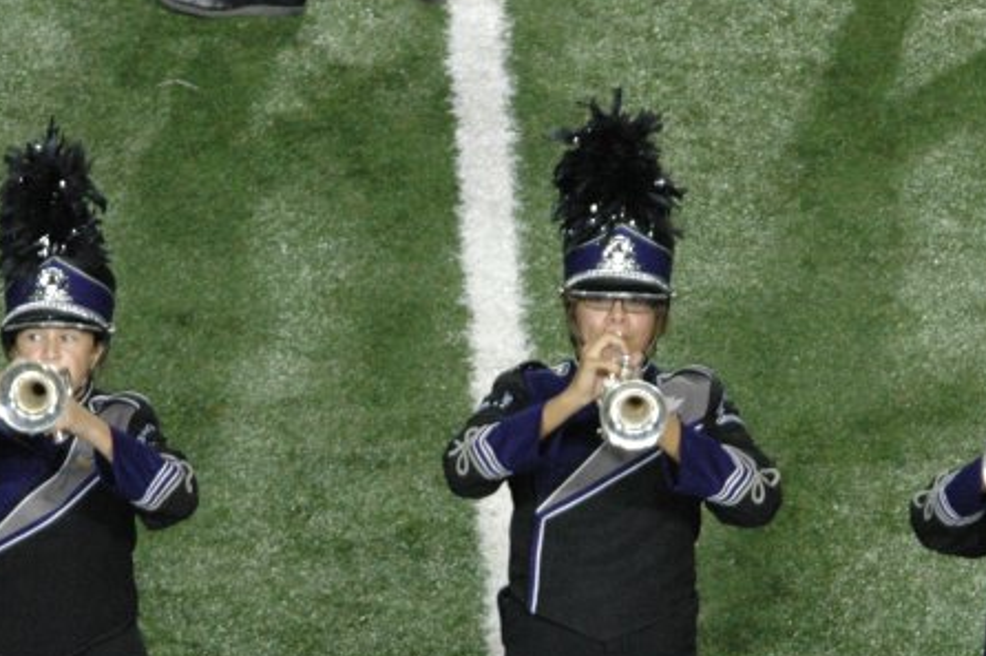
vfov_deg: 1.8
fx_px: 20615
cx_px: 586
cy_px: 532
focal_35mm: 753
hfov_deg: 2.7
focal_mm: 280
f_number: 5.6
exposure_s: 1/50
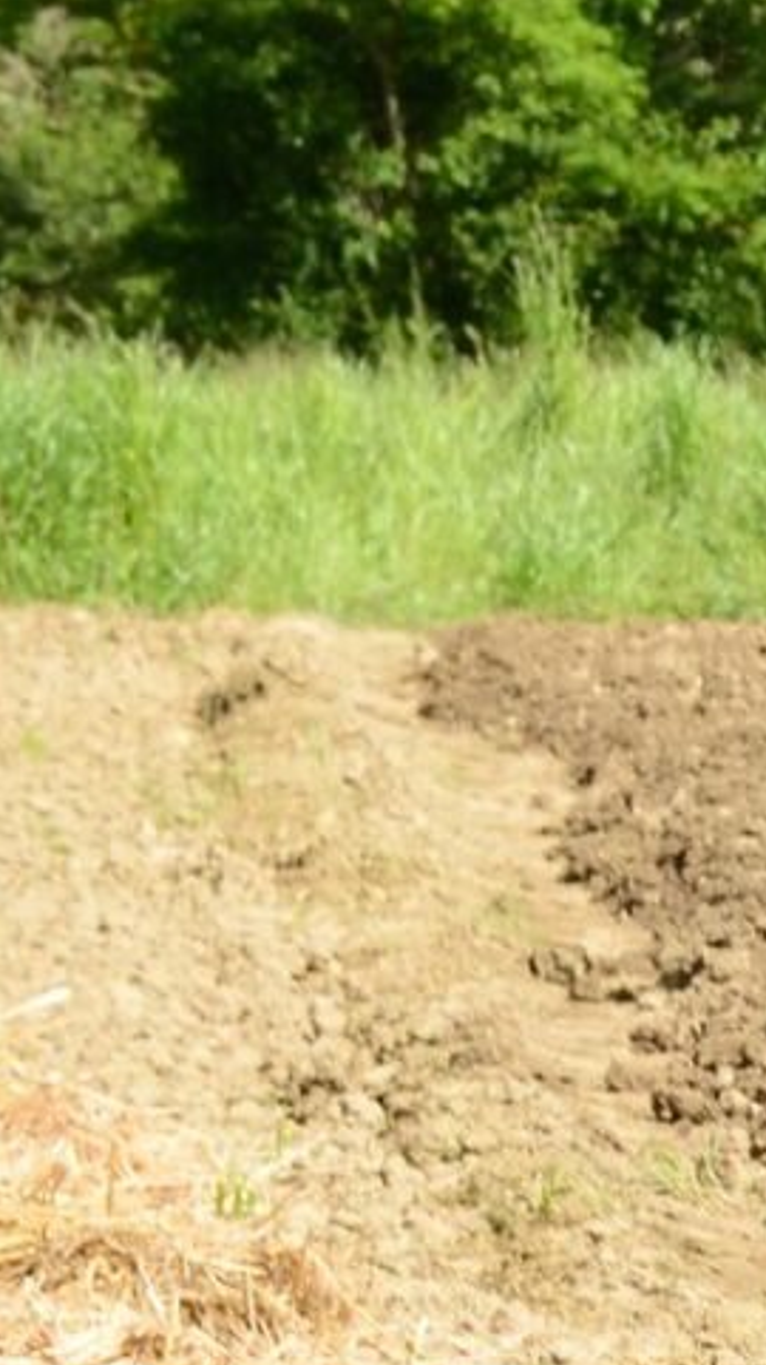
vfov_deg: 6.2
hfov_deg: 3.3
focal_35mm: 346
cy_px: 1148
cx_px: 3515
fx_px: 12513
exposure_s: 1/100
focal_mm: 62
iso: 100
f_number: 11
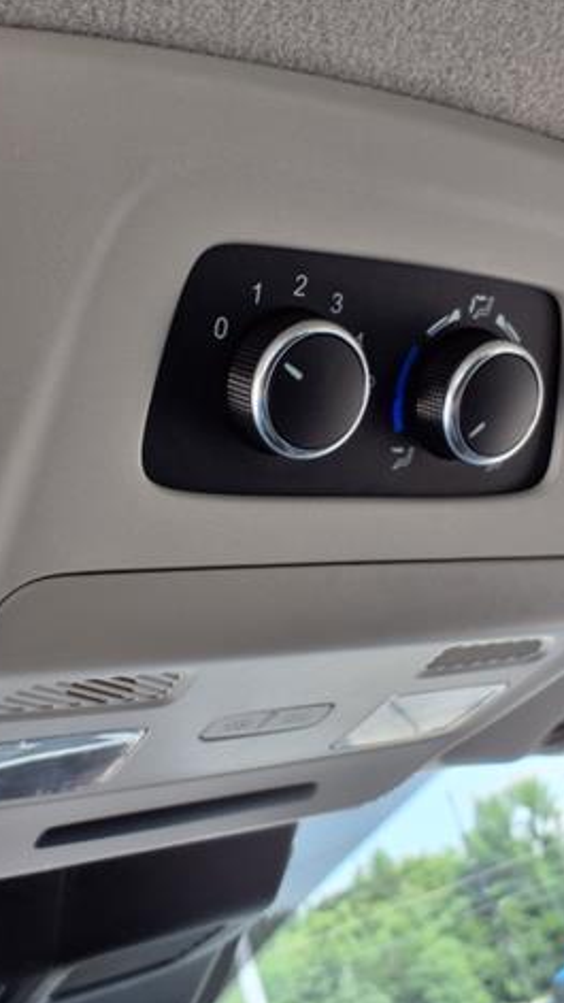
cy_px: 500
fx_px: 1063
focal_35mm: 40
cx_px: 275
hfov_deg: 29.7
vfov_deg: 50.5
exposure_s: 1/120
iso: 40
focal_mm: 3.58
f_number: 1.9
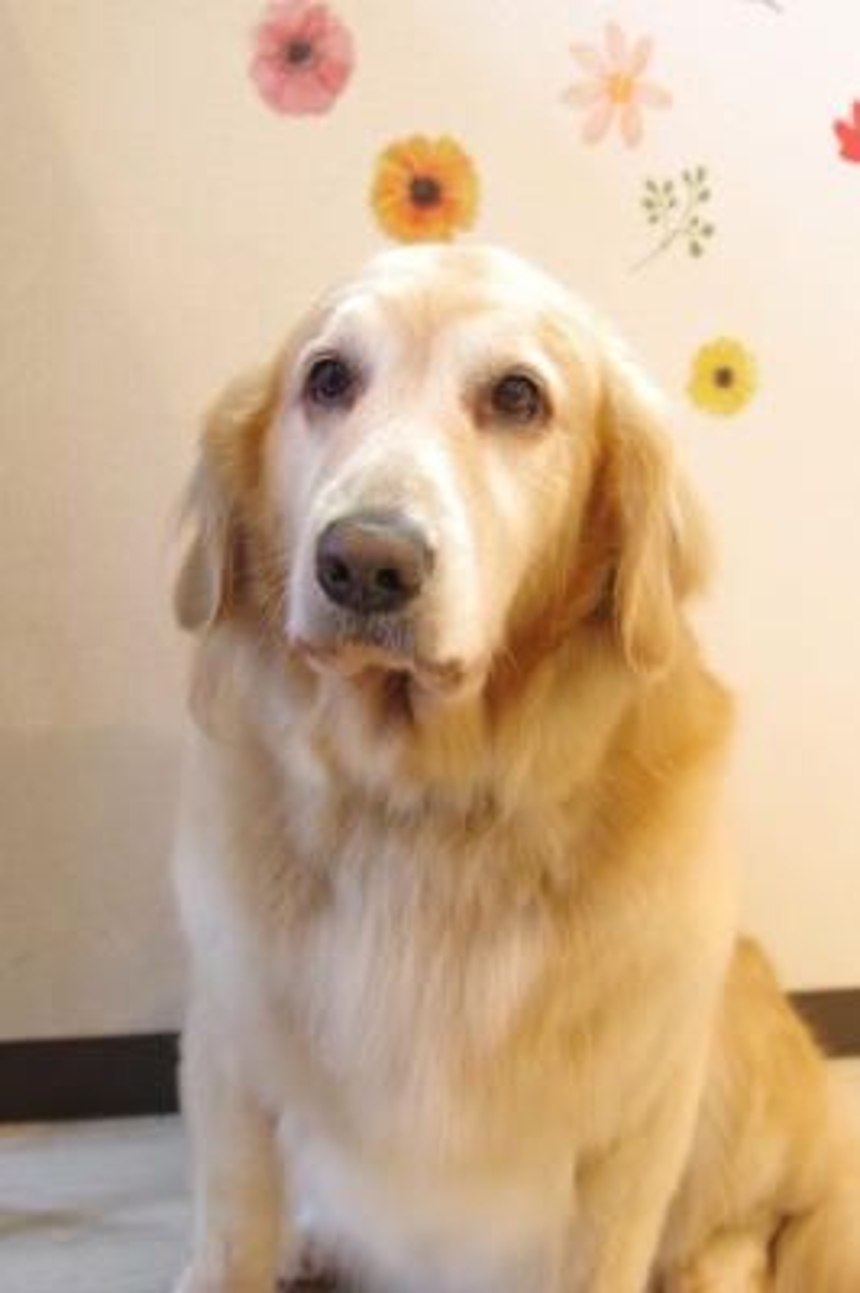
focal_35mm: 42
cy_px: 646
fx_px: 1507
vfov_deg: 46.4
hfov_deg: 31.8
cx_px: 430
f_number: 4.5
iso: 3200
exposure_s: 1/50
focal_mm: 28
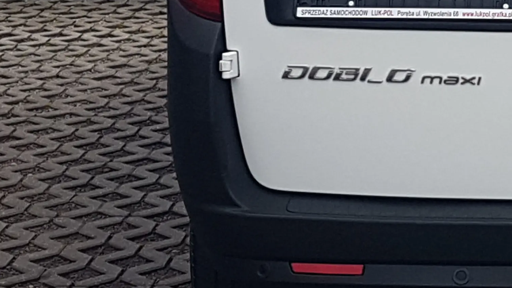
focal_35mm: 72
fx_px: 978
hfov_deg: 26.6
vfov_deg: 16.1
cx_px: 589
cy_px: -50
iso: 40
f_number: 1.7
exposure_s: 1/526
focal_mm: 4.2
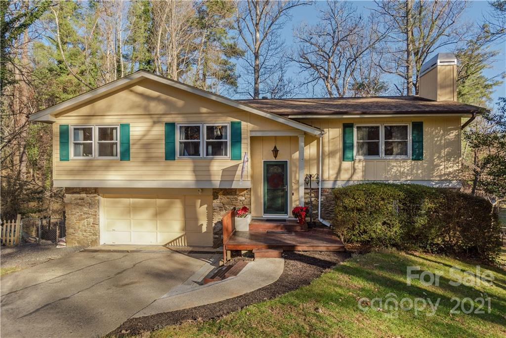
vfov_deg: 64.6
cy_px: 169
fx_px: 267
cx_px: 253
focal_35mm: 19
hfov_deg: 86.9
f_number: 8
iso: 320
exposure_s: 1/640
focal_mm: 19
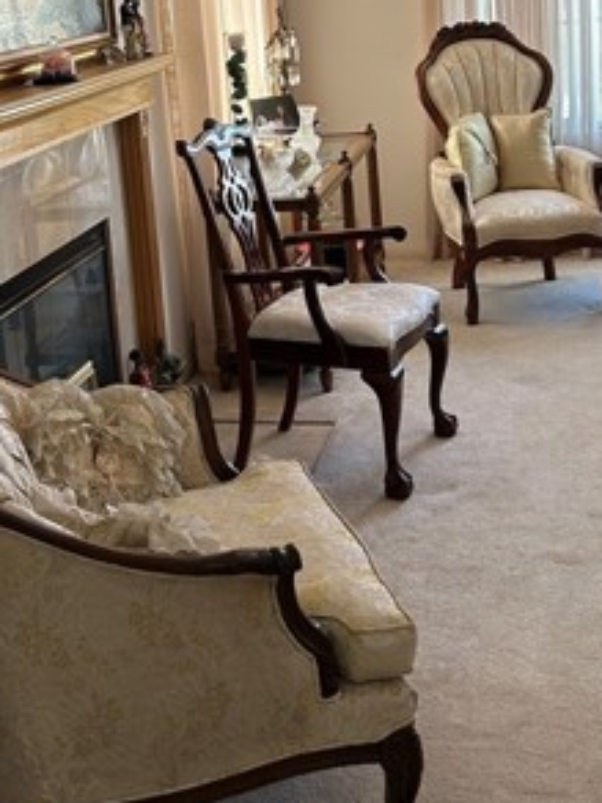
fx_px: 1322
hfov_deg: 25.6
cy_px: 118
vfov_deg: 32.5
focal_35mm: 57
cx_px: 239
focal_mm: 5.7
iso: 80
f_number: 1.5
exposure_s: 1/121
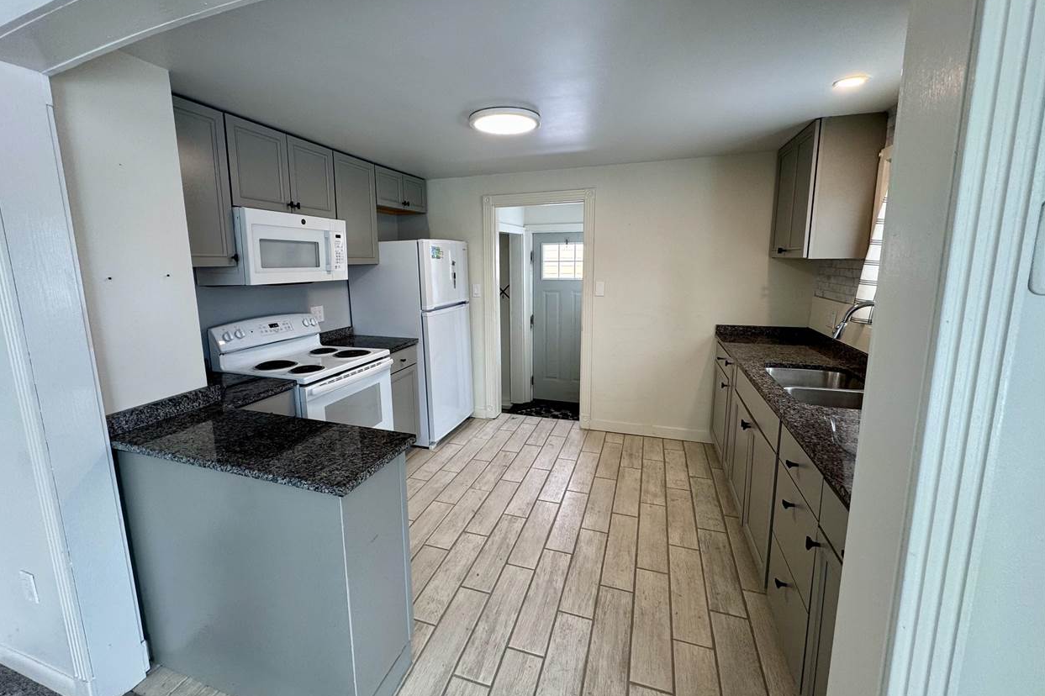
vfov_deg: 77.2
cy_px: 324
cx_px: 509
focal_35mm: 15
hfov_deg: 100.4
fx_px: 435
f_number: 2.2
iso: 125
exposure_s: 1/120
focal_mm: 2.22
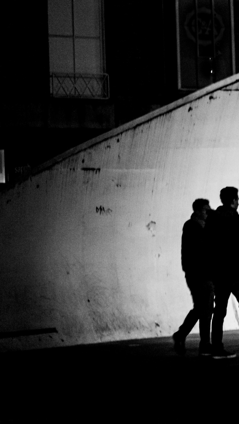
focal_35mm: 155
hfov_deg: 7.8
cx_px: 184
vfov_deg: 13.9
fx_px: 1746
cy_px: 212
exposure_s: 1/60
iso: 6400
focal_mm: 53
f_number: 5
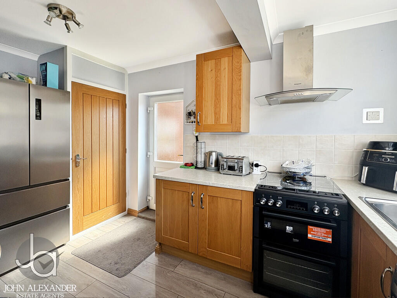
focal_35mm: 14
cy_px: 149
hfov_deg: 102.1
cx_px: 198
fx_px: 161
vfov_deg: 85.7
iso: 64
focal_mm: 2.22
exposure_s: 1/151
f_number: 2.2
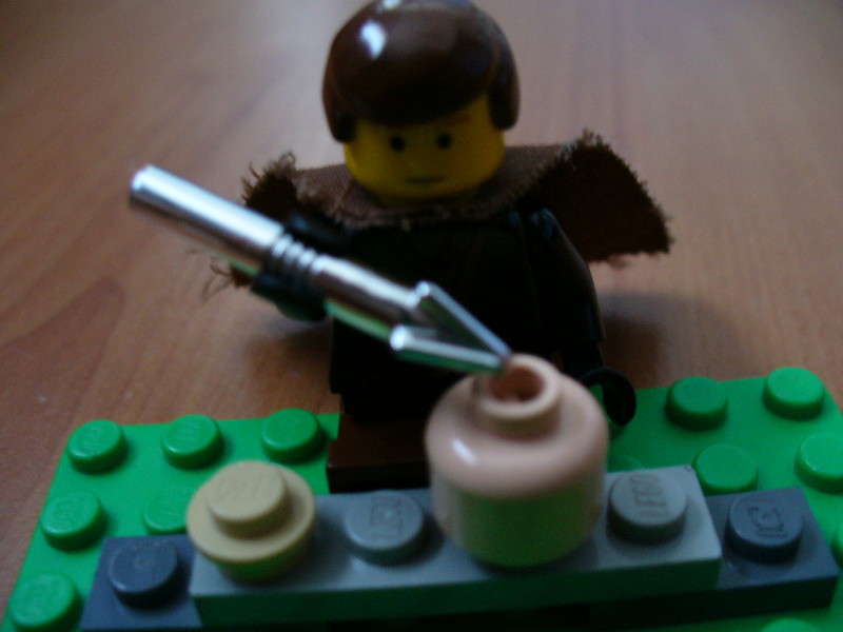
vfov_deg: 38.7
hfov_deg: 50.1
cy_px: 316
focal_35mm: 37
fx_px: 901
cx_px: 422
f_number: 2.8
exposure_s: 1/13
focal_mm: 6.1
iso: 200
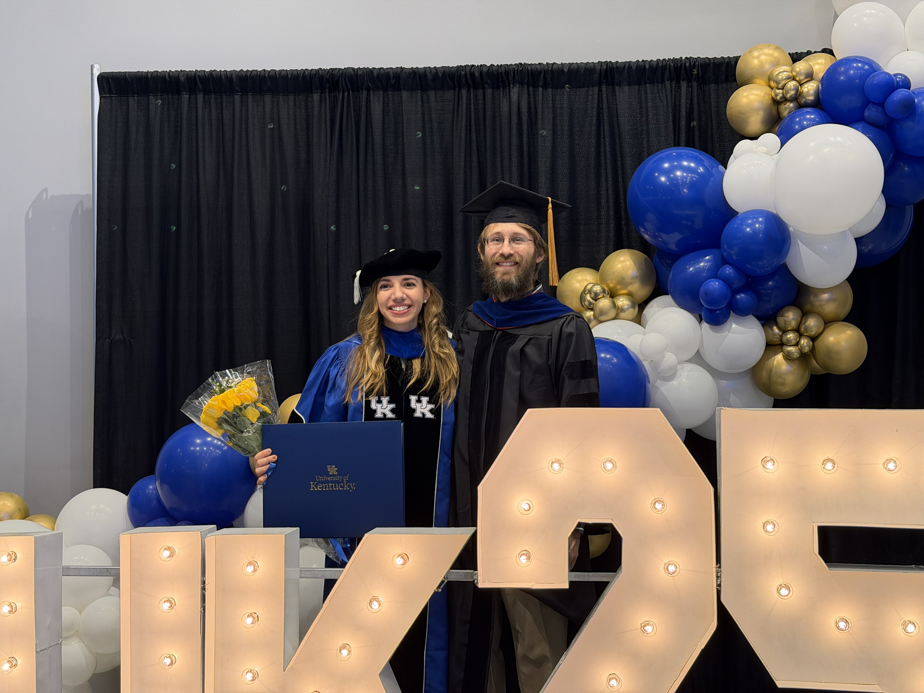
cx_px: 462
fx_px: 1281
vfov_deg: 30.3
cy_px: 346
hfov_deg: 39.7
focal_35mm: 48
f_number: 1.78
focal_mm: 6.76
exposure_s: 1/120
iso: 400
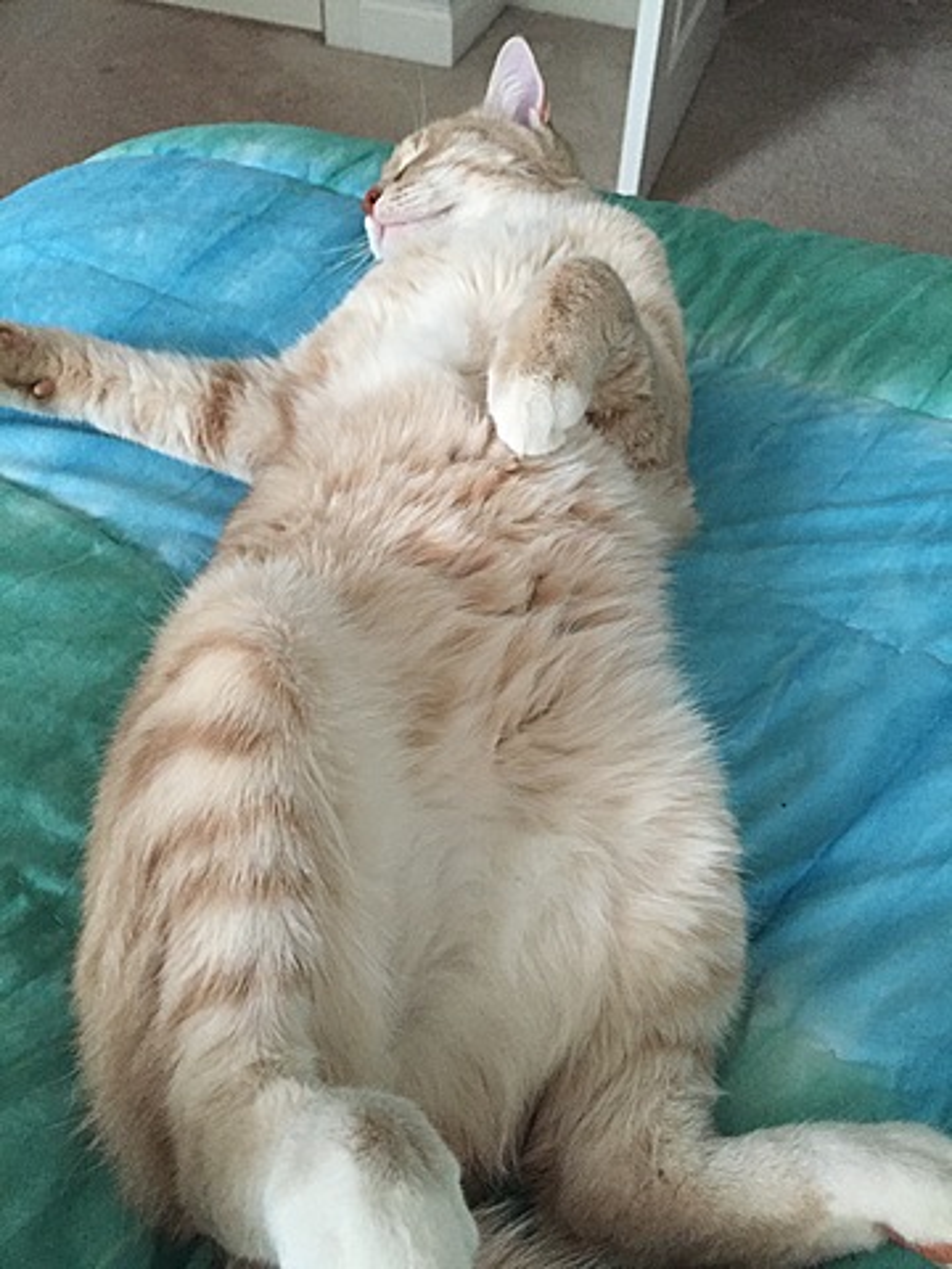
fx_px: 1063
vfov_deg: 61.7
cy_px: 634
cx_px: 476
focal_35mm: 29
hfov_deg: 48.2
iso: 320
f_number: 2.2
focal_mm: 4.15
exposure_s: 1/15
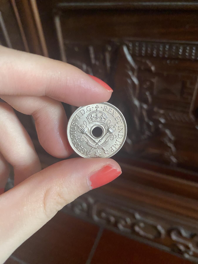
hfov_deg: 53.1
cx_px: 99
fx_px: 198
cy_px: 132
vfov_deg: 67.3
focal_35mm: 26
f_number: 1.8
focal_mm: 4.25
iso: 640
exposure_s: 1/33
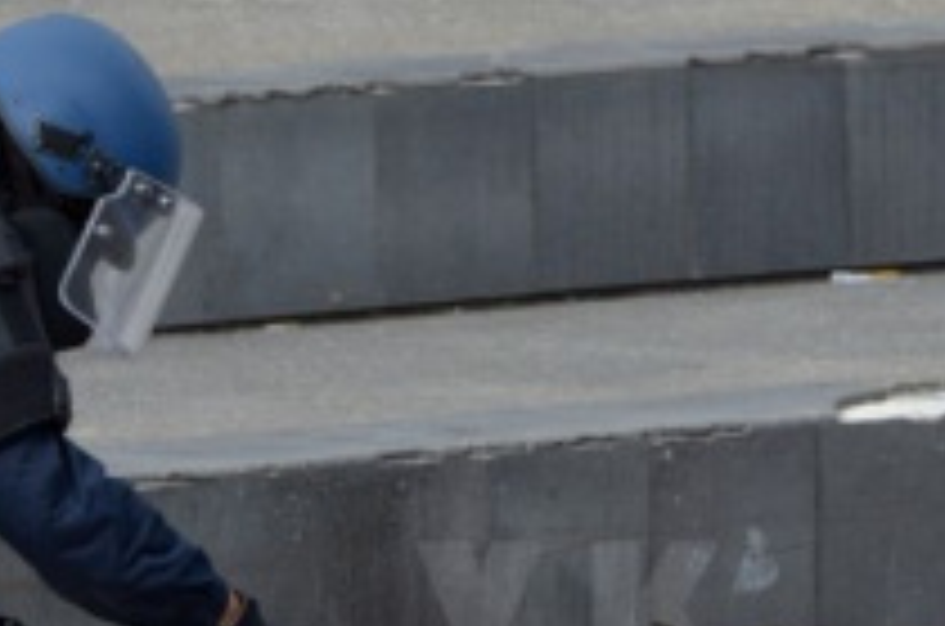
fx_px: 29883
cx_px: 562
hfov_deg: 1.8
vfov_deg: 1.2
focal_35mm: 1141
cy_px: 68
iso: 250
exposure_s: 1/400
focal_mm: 200
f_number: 8
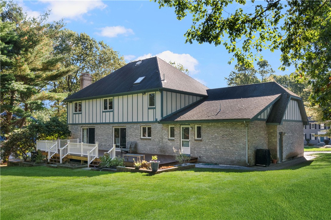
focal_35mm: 27
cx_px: 166
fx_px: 248
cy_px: 110
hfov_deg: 67.4
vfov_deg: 47.9
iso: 400
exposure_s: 1/125
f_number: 14
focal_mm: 18
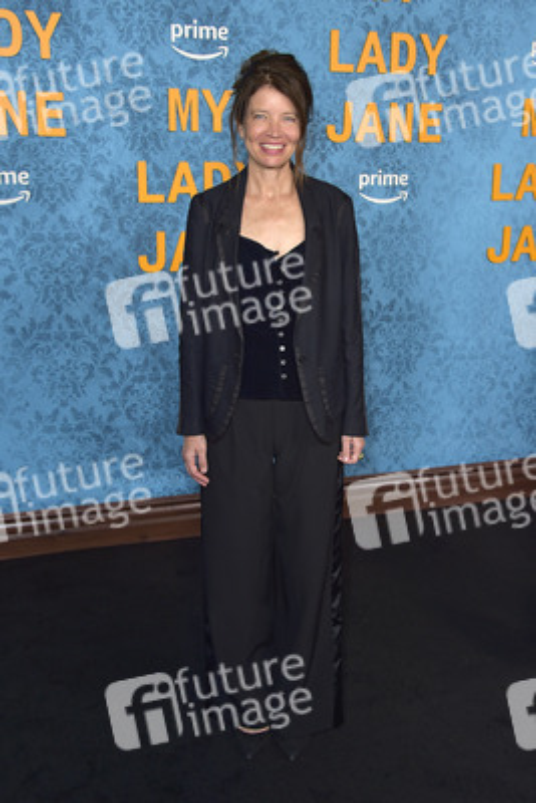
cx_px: 268
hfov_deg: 33.4
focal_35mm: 40
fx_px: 892
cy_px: 402
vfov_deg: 48.4
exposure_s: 1/200
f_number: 6.3
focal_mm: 40
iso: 640
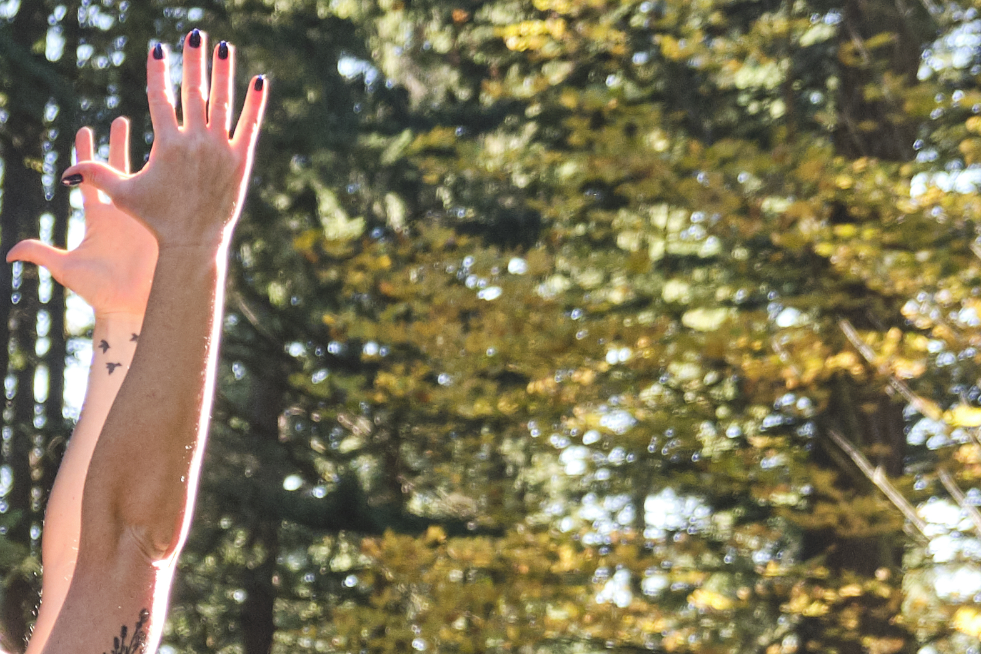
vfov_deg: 7.9
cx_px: -12
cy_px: 1045
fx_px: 4605
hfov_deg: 12.0
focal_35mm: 169
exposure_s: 1/250
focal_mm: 30.2
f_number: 3.6
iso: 500
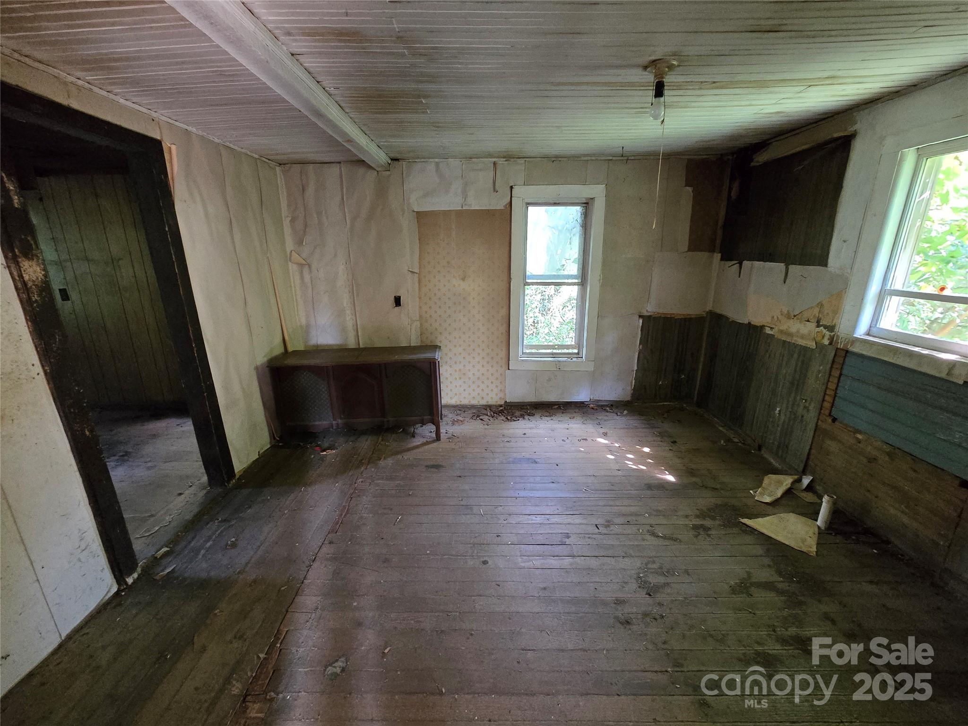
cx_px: 484
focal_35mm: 13
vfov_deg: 89.9
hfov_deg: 106.2
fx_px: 364
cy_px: 363
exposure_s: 1/60
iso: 1250
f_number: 2.2
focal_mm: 2.2
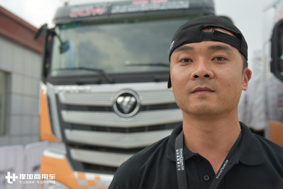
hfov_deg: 44.5
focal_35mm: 44
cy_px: 94
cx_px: 142
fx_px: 346
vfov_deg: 30.6
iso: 400
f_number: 5
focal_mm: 44
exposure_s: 1/100
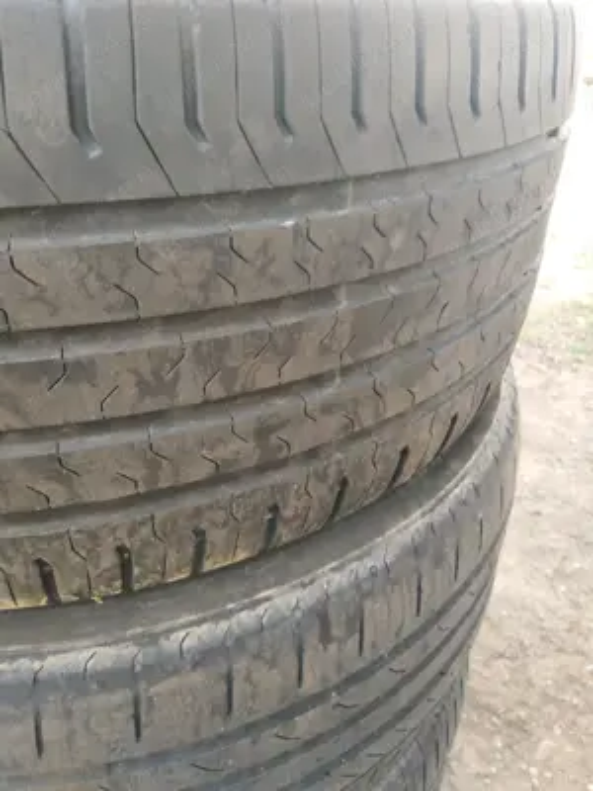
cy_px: 396
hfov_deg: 53.1
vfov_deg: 67.3
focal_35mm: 26
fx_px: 594
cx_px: 296
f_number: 1.8
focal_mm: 3.59
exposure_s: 1/40
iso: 100
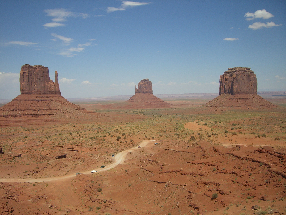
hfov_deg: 49.0
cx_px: 143
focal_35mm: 38
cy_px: 108
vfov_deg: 37.7
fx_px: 314
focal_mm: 6.2
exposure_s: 1/1000
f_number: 4.3
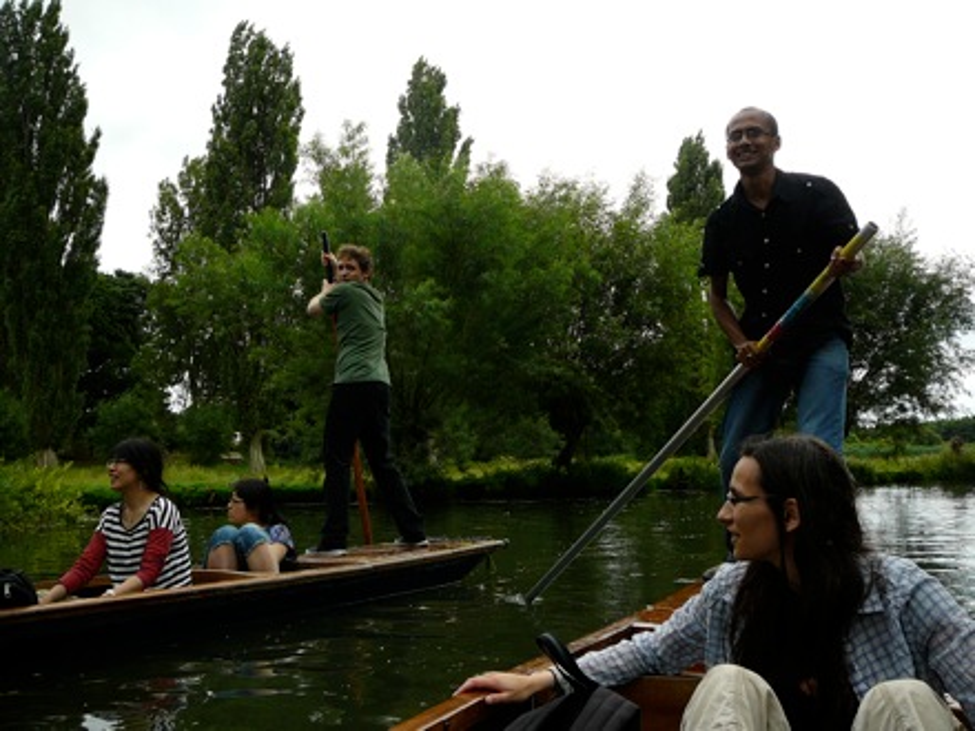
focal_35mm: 35
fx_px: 986
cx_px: 488
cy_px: 366
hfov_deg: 52.6
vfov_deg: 40.7
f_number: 2.8
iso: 80
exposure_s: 1/400
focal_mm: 5.2
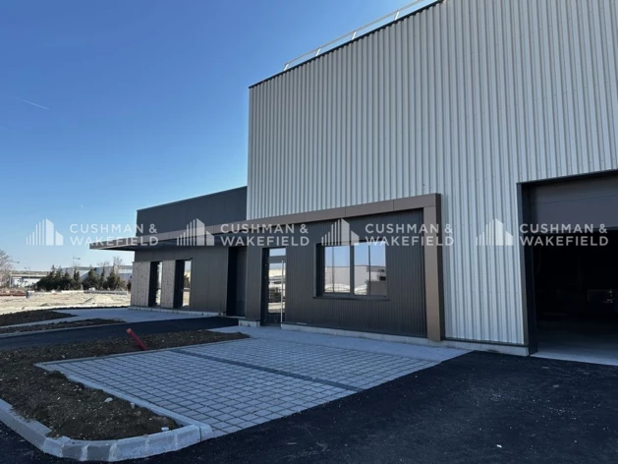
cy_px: 232
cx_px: 309
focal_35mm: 24
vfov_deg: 56.8
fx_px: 429
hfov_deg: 71.6
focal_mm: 6.86
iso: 80
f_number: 1.78
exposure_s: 1/1988
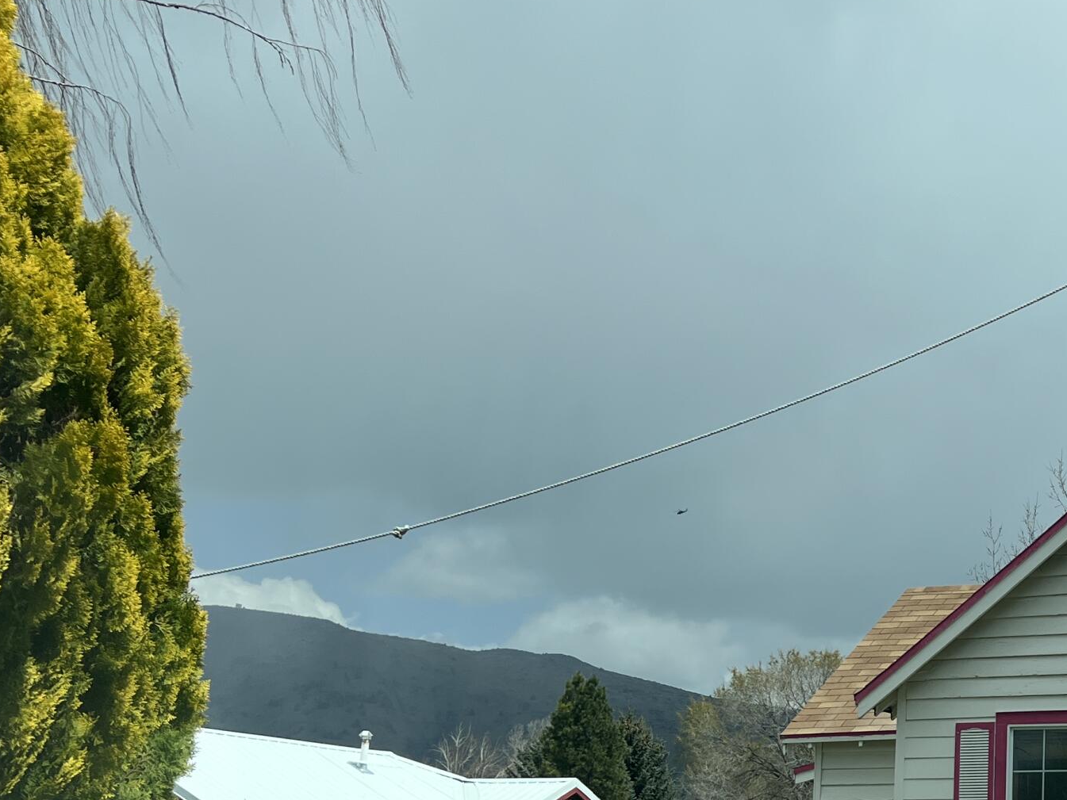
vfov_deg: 24.7
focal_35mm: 58
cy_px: 678
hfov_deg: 30.7
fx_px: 1788
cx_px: 1084
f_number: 1.5
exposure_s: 1/5882
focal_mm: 5.7
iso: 50
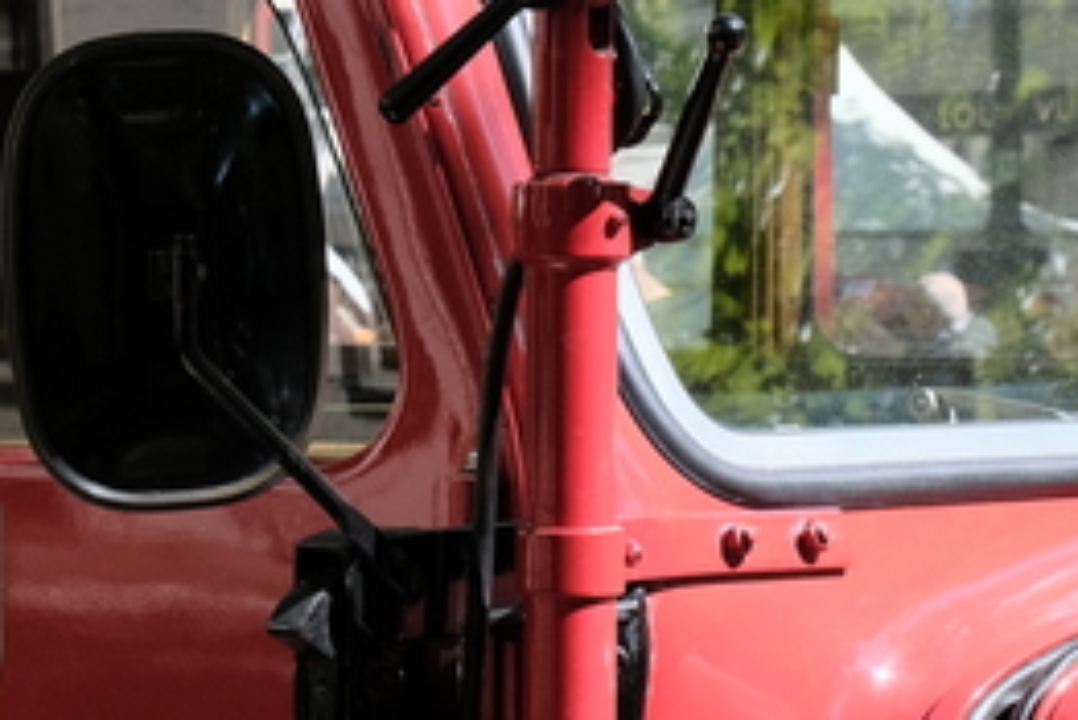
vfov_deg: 8.6
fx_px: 4794
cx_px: -625
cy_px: 475
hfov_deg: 12.1
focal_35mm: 160
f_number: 5.6
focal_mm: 27.4
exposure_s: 1/600
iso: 640
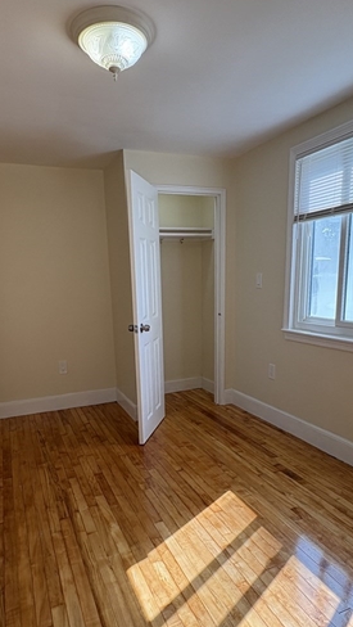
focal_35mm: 24
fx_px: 399
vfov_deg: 75.6
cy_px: 371
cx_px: 169
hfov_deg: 47.7
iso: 64
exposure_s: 1/195
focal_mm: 2.22
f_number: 2.2
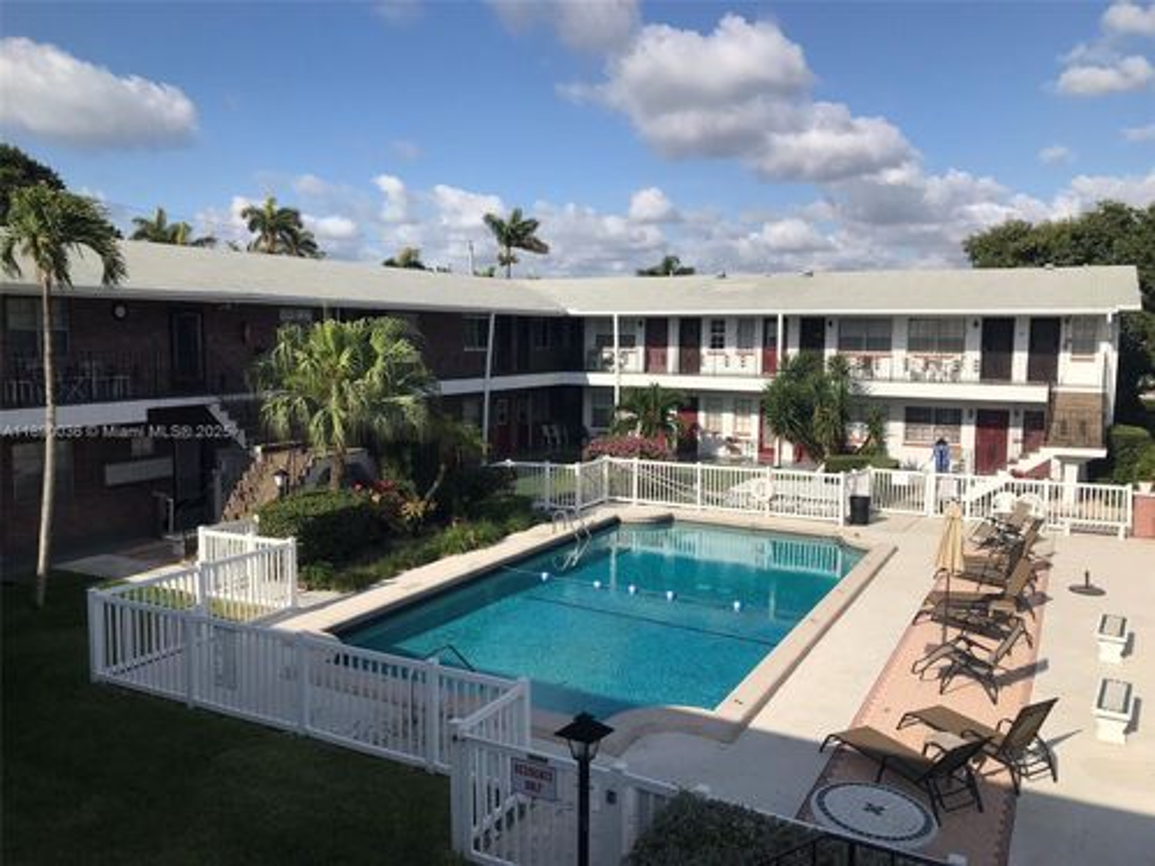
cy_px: 433
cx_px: 578
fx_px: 934
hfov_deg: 63.4
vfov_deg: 49.7
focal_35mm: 28
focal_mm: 3.99
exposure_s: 1/4000
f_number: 1.8
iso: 20
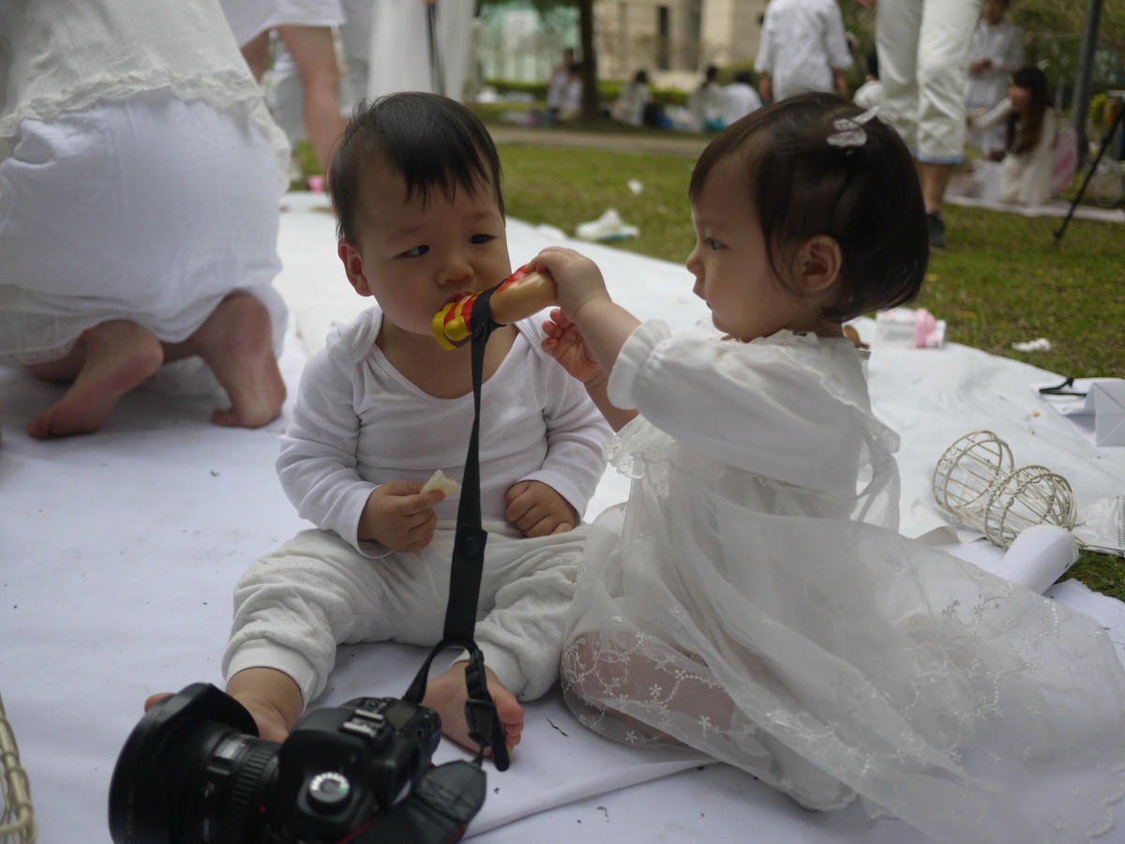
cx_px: 562
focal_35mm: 40
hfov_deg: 46.8
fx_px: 1300
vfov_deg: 36.0
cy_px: 422
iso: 160
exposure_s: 1/800
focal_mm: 20
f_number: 1.7
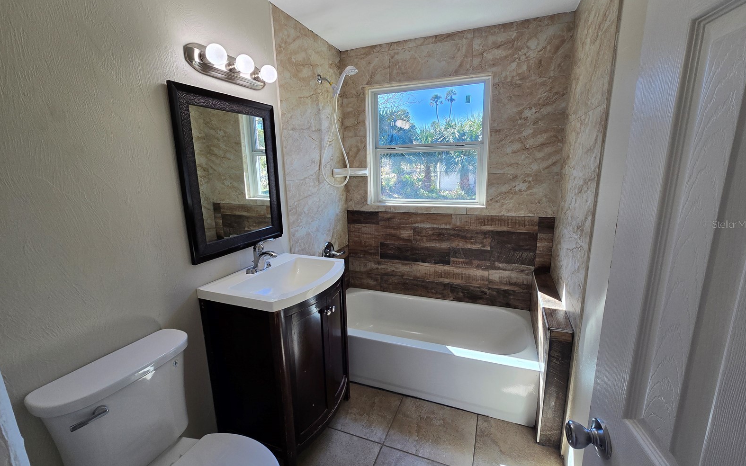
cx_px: 378
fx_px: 285
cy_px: 224
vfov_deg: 78.6
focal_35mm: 14
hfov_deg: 105.3
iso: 50
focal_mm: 2.2
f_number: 2.2
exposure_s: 1/120
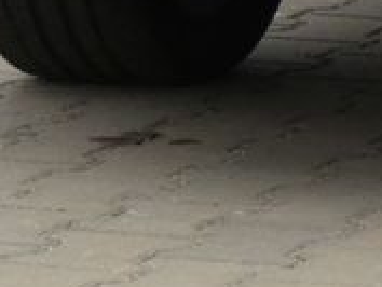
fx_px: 7487
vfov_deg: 2.2
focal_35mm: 678
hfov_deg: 2.9
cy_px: -477
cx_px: 881
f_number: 5.6
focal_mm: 21
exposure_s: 1/80
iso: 250
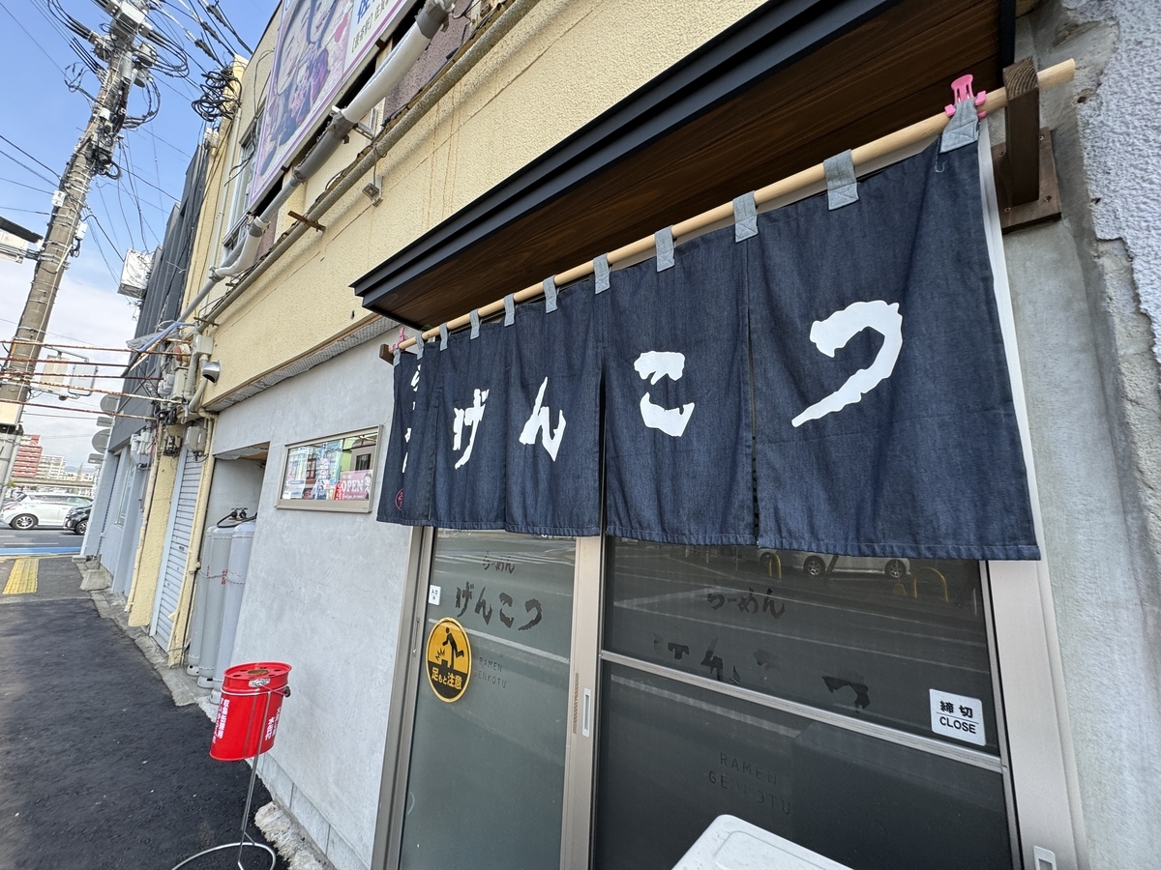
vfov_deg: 85.7
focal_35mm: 14
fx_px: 470
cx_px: 580
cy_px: 435
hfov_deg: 102.1
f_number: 2.2
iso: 40
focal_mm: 2.22
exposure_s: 1/271
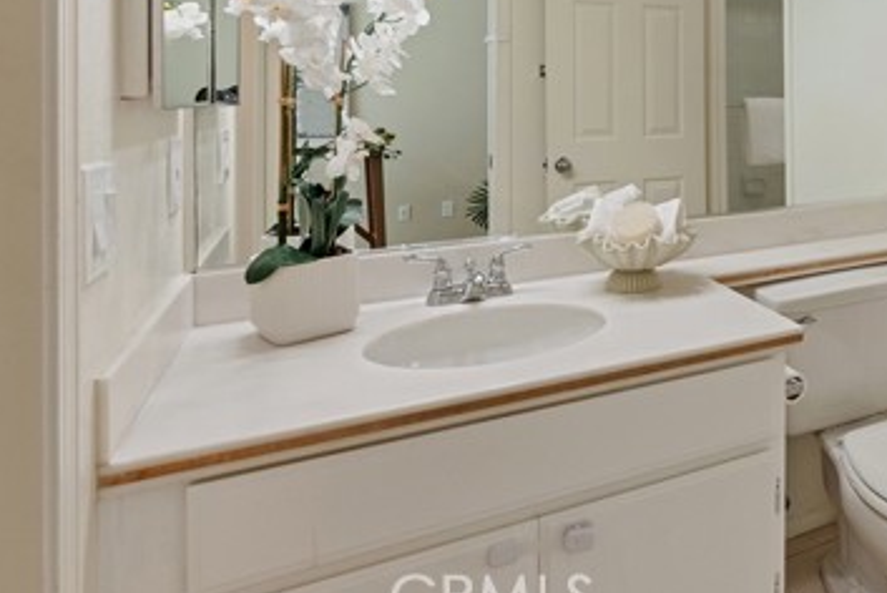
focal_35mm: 29
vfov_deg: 42.5
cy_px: 97
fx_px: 715
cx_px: 784
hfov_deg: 55.8
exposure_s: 1/30
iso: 1250
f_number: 9
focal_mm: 16
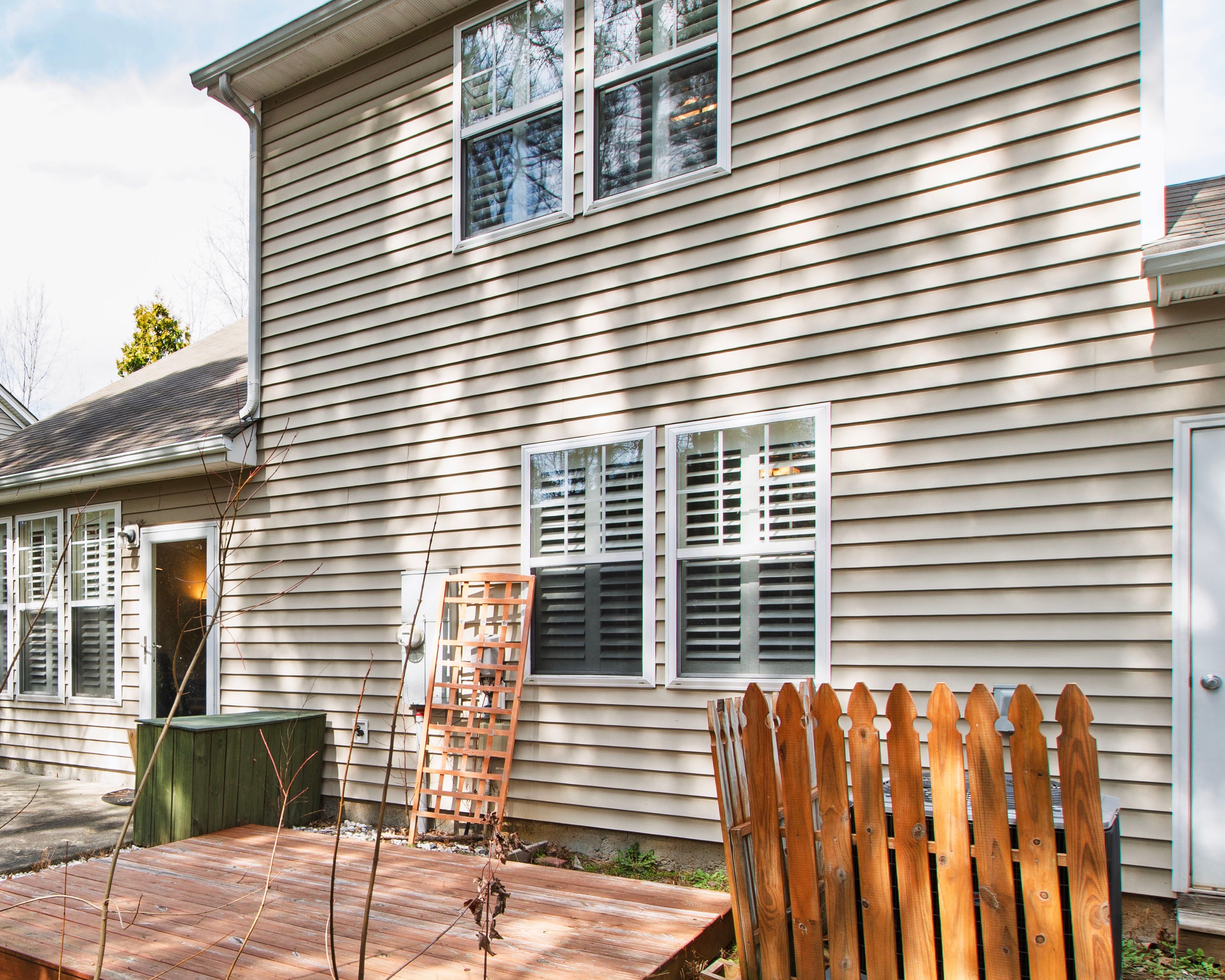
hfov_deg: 60.6
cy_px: 640
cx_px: 242
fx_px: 943
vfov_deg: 54.0
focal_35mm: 26
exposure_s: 1/40
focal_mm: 10
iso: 100
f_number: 8
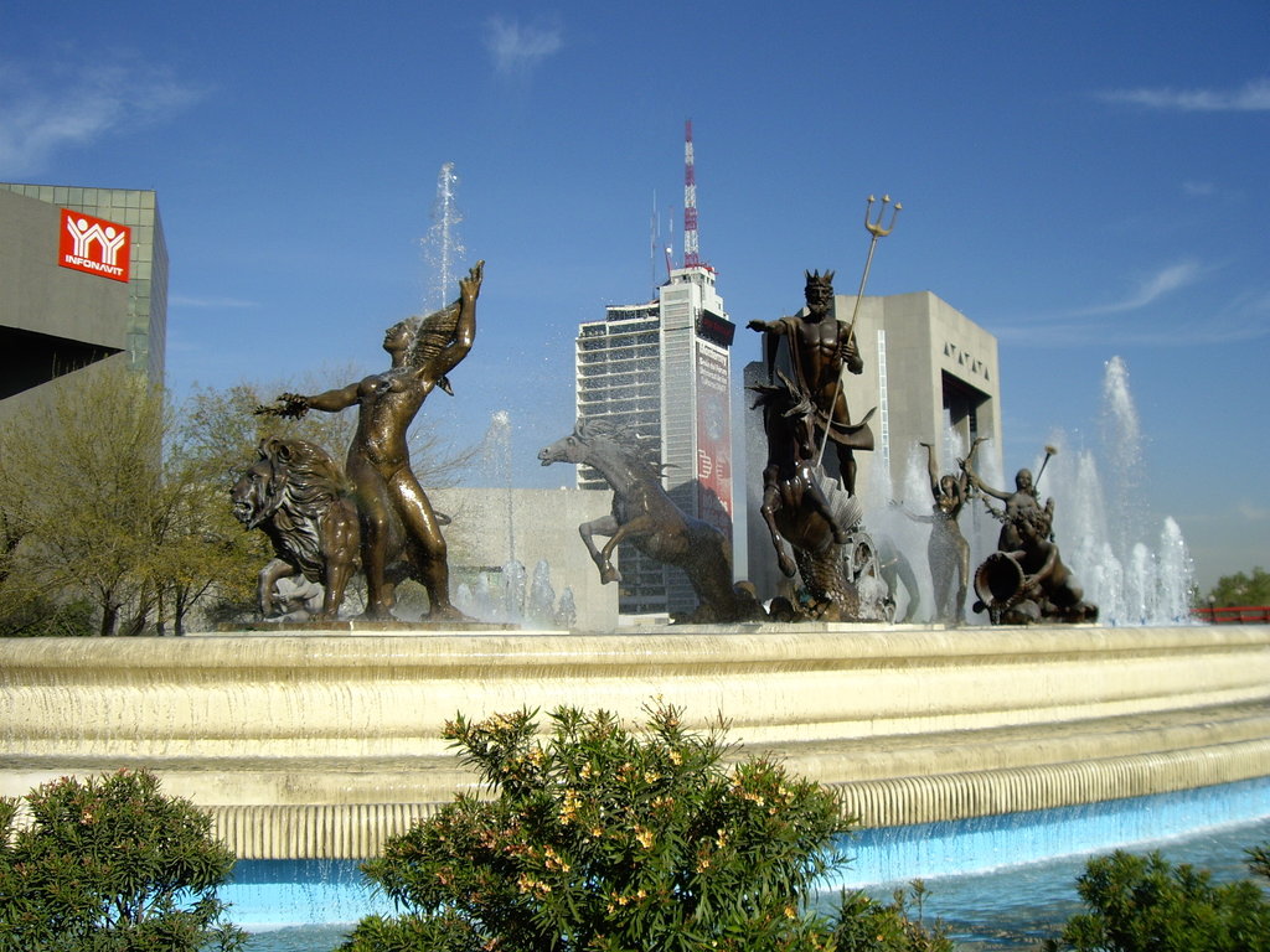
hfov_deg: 49.0
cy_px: 476
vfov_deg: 37.7
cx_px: 635
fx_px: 1394
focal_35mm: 38
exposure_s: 1/500
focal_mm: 6.2
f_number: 4.3
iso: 50
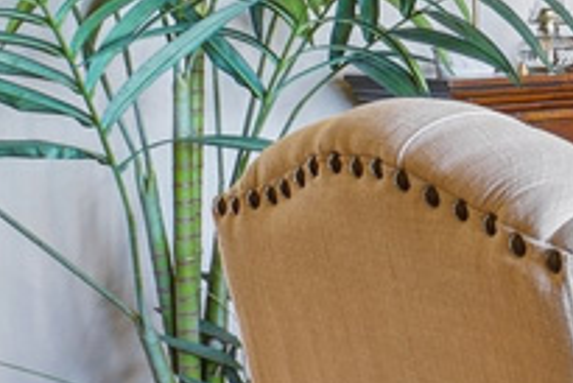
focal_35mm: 80
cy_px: 13
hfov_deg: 15.2
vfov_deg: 16.8
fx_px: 1274
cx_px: 1358
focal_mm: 16
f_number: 8
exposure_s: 1/4
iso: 100
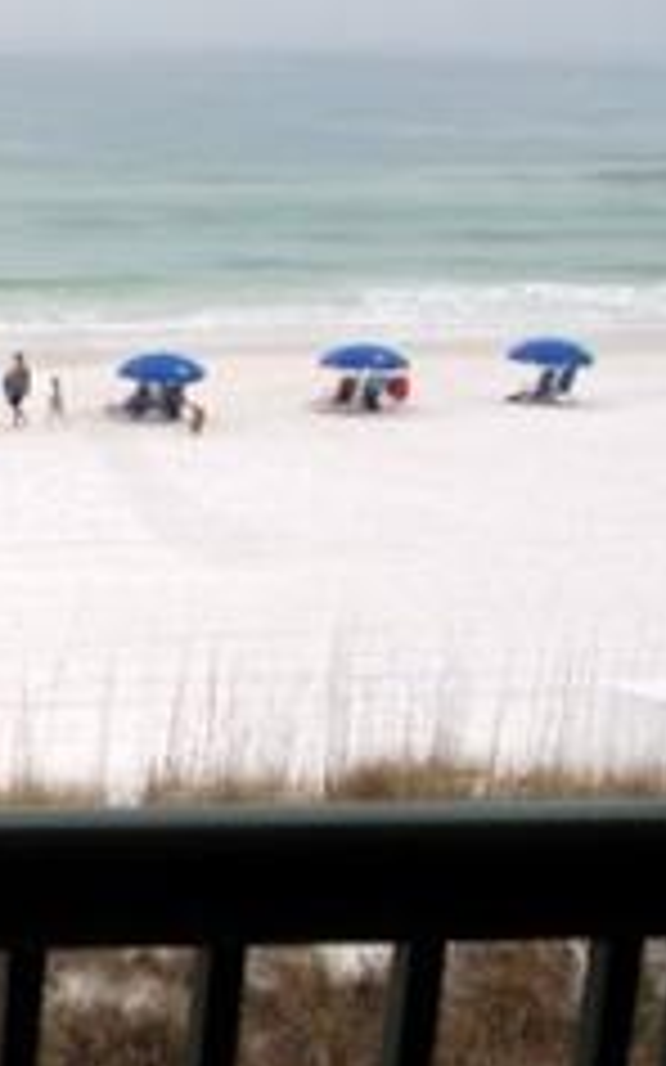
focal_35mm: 207
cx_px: -986
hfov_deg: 6.0
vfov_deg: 10.1
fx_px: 6015
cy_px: 522
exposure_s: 1/400
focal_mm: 40
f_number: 10
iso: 100
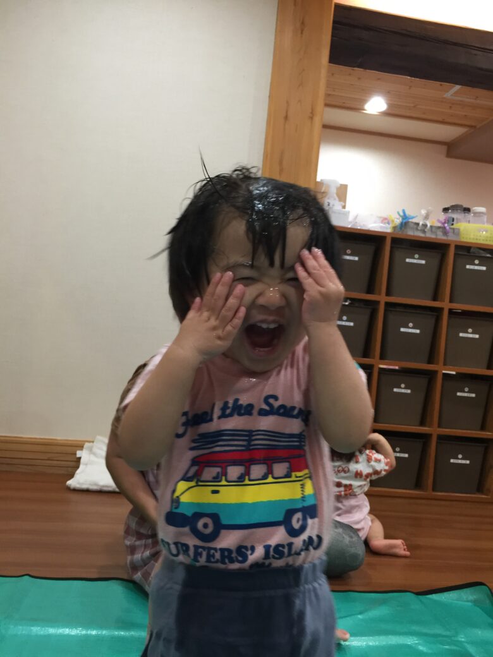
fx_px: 551
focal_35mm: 29
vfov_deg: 61.7
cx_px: 246
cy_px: 328
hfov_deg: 48.2
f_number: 2.2
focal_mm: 4.15
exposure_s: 1/17
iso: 64
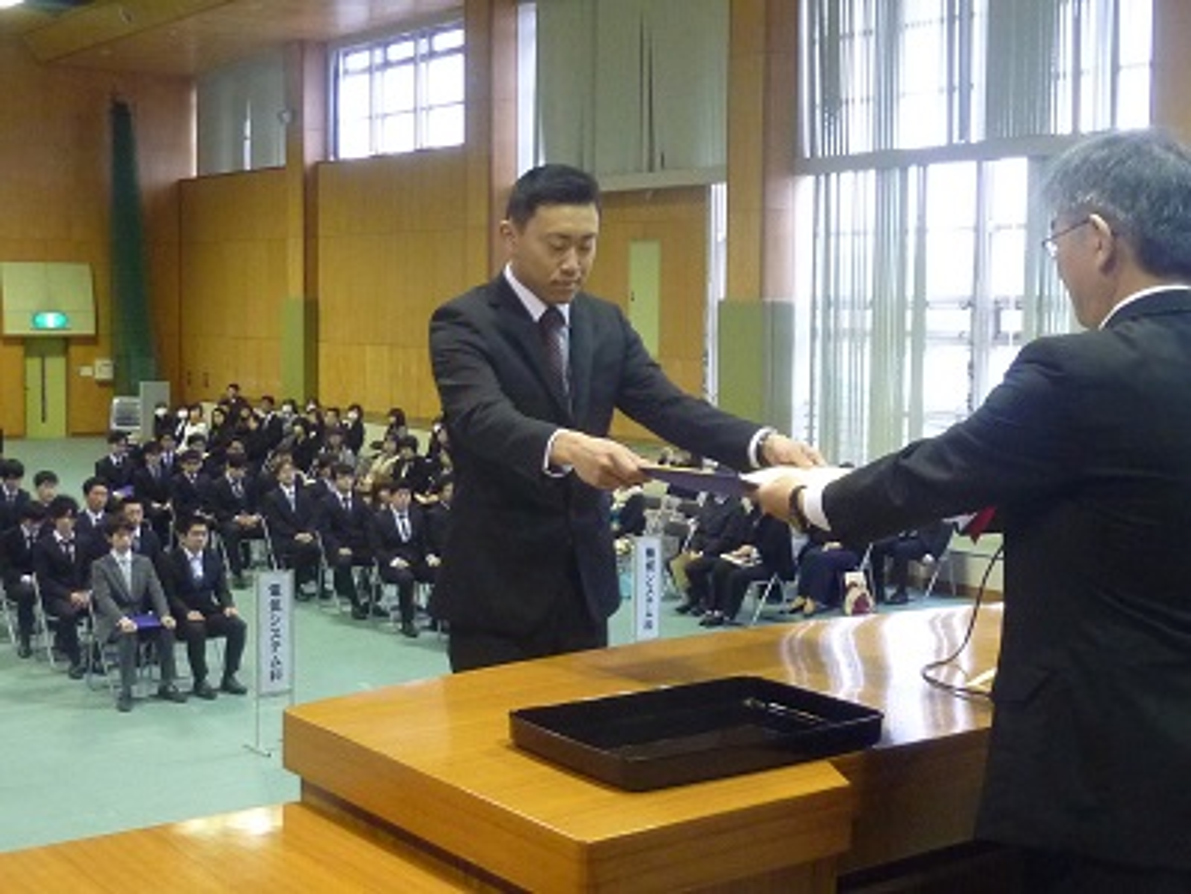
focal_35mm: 48
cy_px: 447
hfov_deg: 39.7
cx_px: 596
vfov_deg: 30.3
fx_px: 1651
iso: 320
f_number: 3.3
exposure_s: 1/30
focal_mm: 4.4
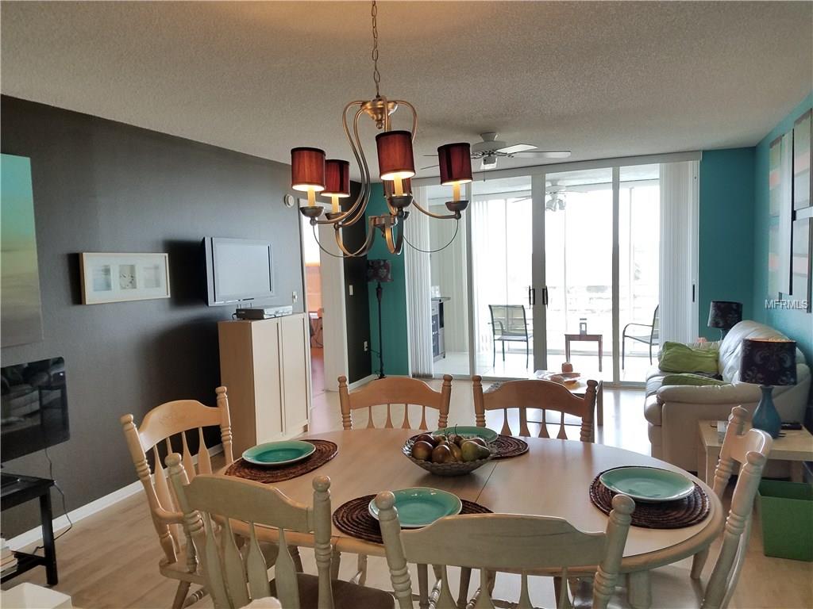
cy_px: 304
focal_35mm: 26
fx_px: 611
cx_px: 406
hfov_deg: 67.3
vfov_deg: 53.1
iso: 50
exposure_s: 1/120
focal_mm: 4.2
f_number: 1.7
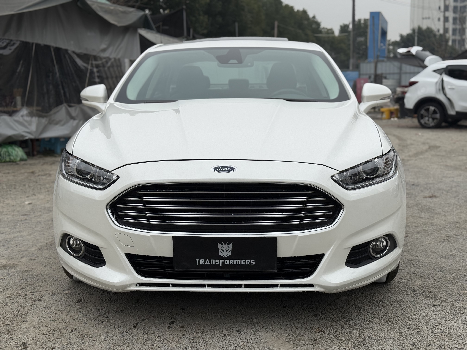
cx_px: 234
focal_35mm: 48
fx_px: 648
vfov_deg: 30.3
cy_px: 175
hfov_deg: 39.7
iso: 64
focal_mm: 6.76
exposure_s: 1/3891
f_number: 1.78
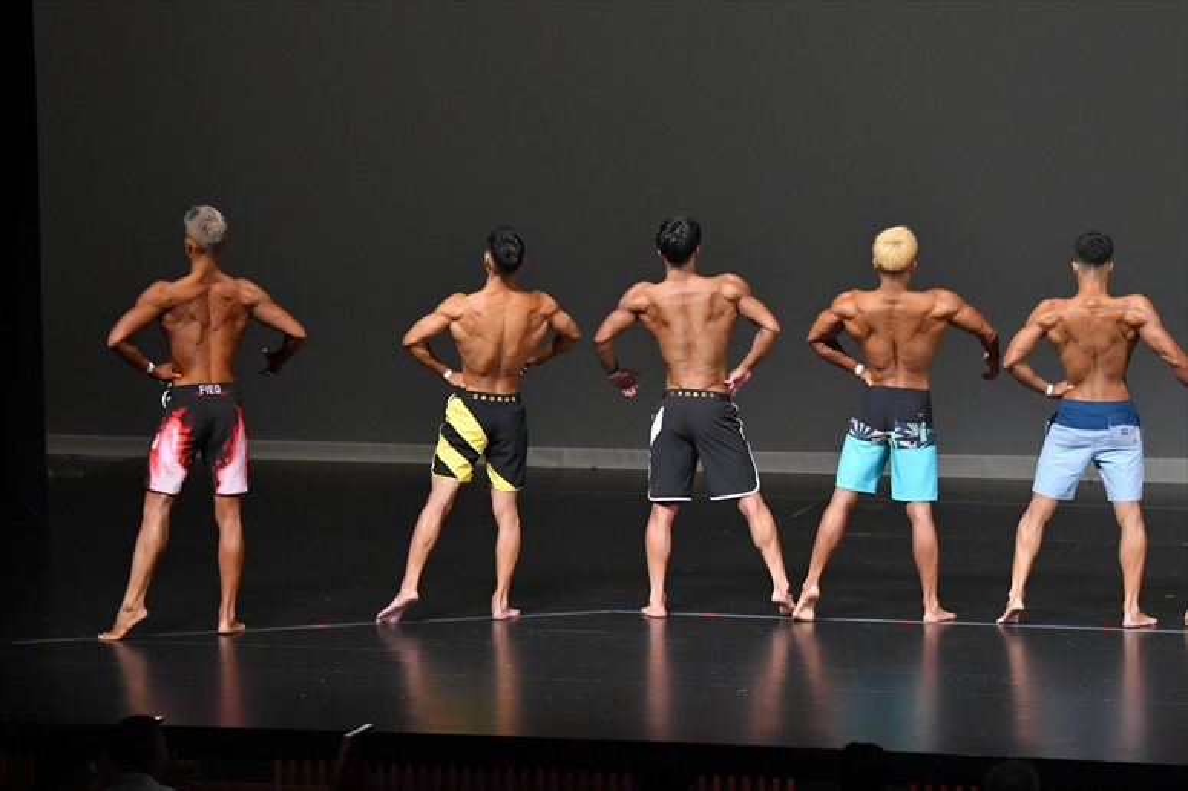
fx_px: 6168
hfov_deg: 11.0
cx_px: 594
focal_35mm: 187
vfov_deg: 7.3
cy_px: 396
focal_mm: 125
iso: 4000
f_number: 5.6
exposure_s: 1/400
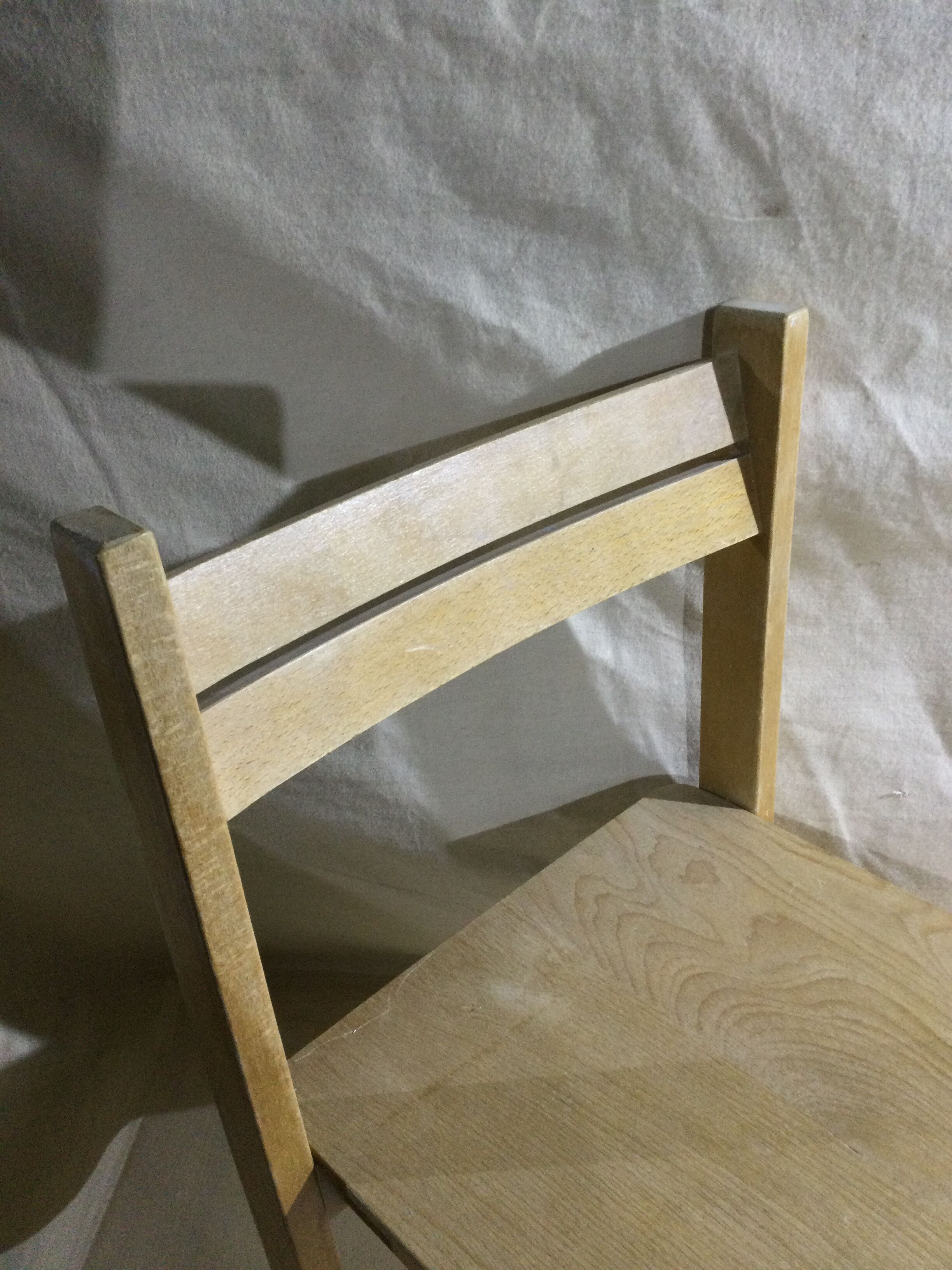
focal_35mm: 31
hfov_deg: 45.4
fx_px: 1137
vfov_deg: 58.4
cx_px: 476
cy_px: 635
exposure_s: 1/33
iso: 50
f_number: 2.4
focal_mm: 3.3
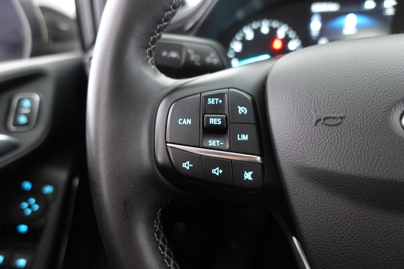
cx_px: 202
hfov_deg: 73.7
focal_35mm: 24
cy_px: 134
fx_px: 269
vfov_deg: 53.1
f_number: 1.8
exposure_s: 1/10
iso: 800
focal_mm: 9.4
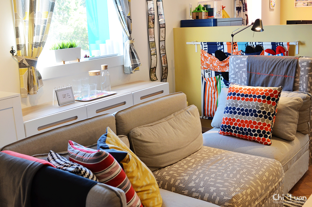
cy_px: 104
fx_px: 363
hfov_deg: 46.5
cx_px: 156
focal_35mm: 42
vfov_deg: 31.7
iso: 400
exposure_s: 1/80
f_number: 4.5
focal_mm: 28
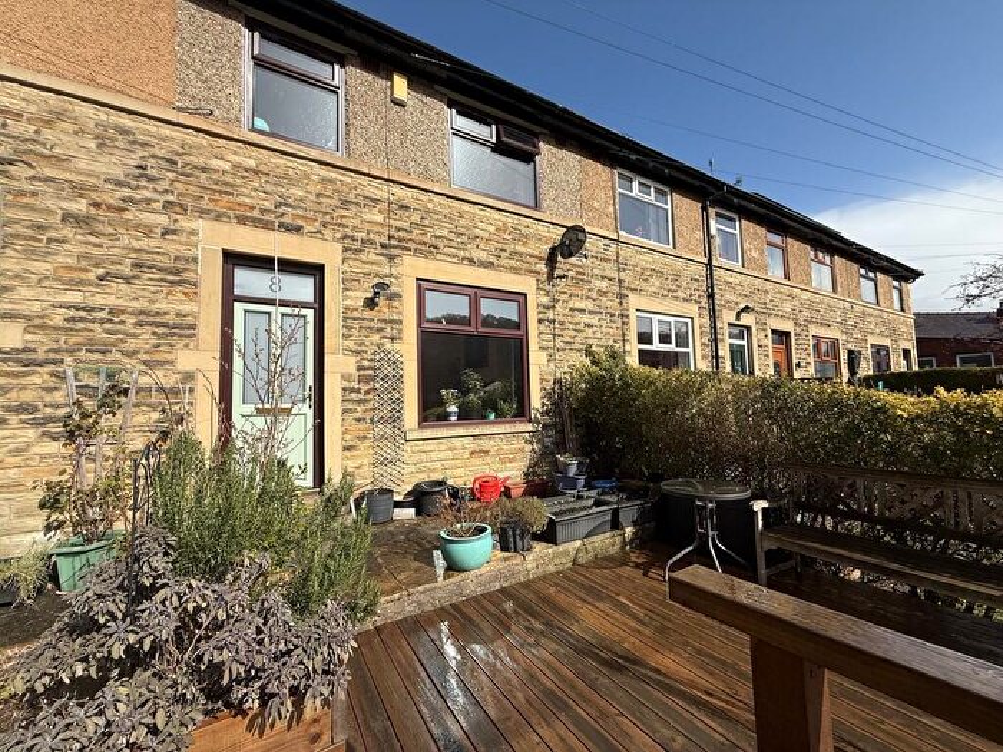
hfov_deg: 102.1
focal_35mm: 14
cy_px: 376
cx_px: 502
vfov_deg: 85.7
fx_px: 406
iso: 50
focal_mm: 2.22
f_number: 2.2
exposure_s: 1/2320
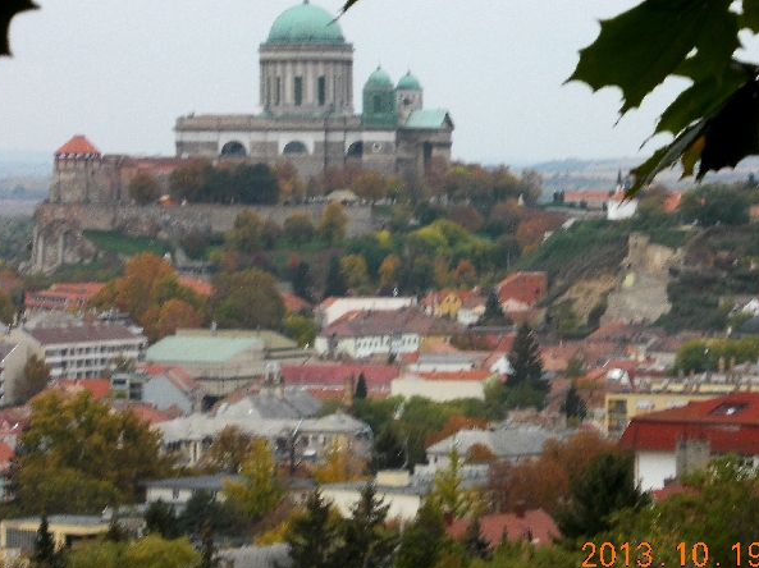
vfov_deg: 7.8
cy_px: 261
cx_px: 415
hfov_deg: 10.5
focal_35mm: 189
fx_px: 4142
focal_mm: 20
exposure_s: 1/80
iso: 80
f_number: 6.8
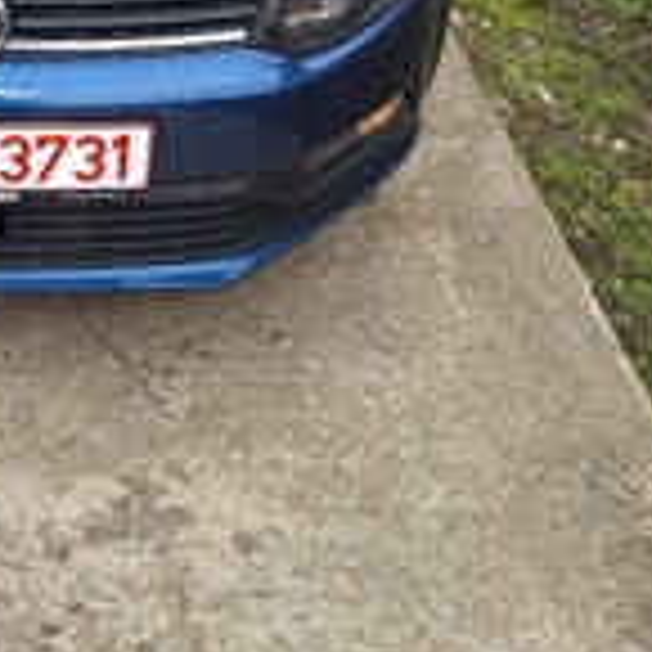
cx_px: 31
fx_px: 1193
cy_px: 27
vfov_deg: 28.9
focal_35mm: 56
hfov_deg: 29.0
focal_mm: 5.54
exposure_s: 1/769
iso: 40
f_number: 1.8
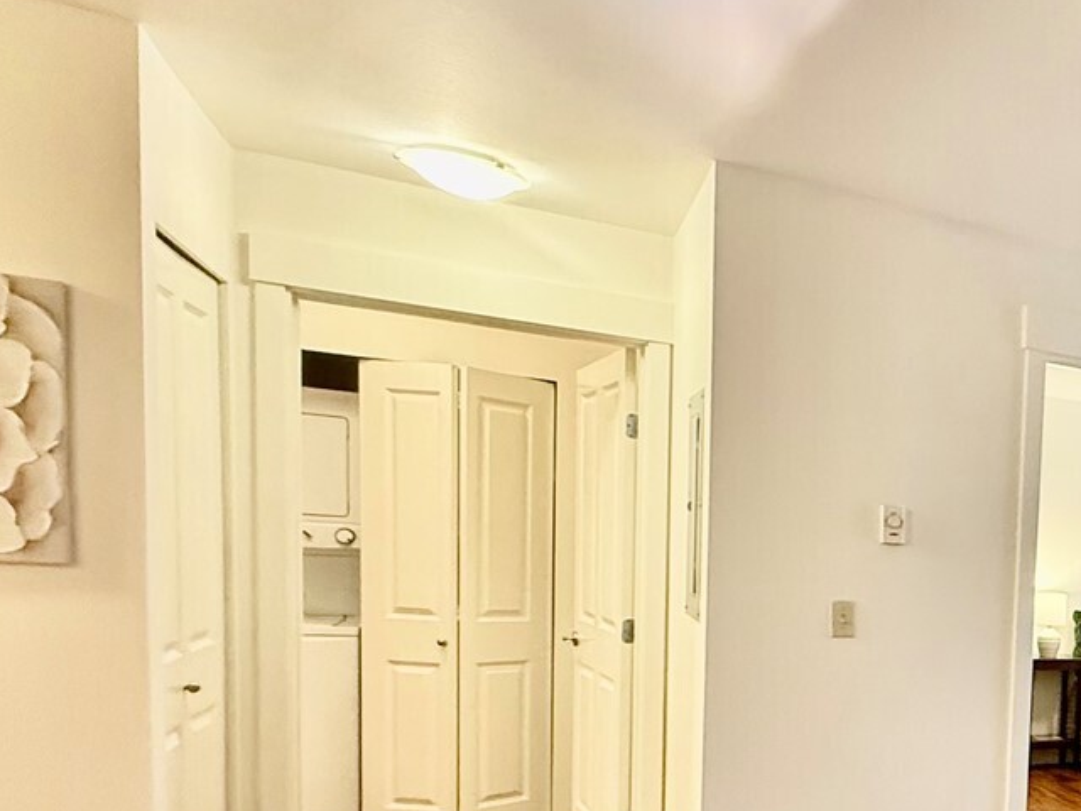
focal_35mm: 35
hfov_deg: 38.3
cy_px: 654
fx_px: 1093
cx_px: 1311
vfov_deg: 39.1
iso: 640
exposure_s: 1/60
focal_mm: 2.22
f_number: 2.2
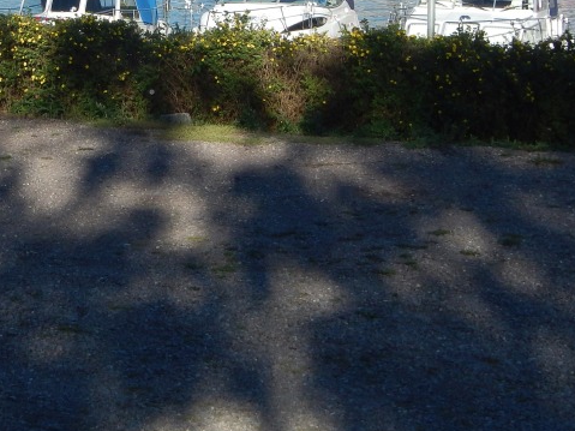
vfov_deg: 13.4
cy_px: 23
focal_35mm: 109
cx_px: 166
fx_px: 1810
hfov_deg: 18.0
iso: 125
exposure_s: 1/640
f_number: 4.1
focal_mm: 9.1
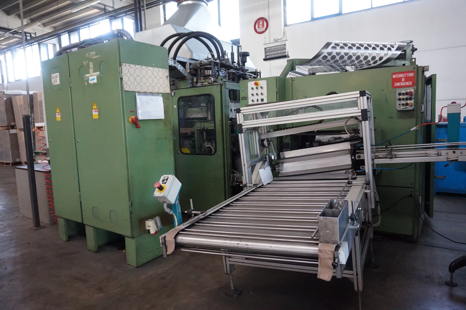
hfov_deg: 73.8
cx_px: 233
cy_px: 155
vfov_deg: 53.1
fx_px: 310
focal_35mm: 24
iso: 3200
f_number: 3.5
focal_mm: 16
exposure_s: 1/100
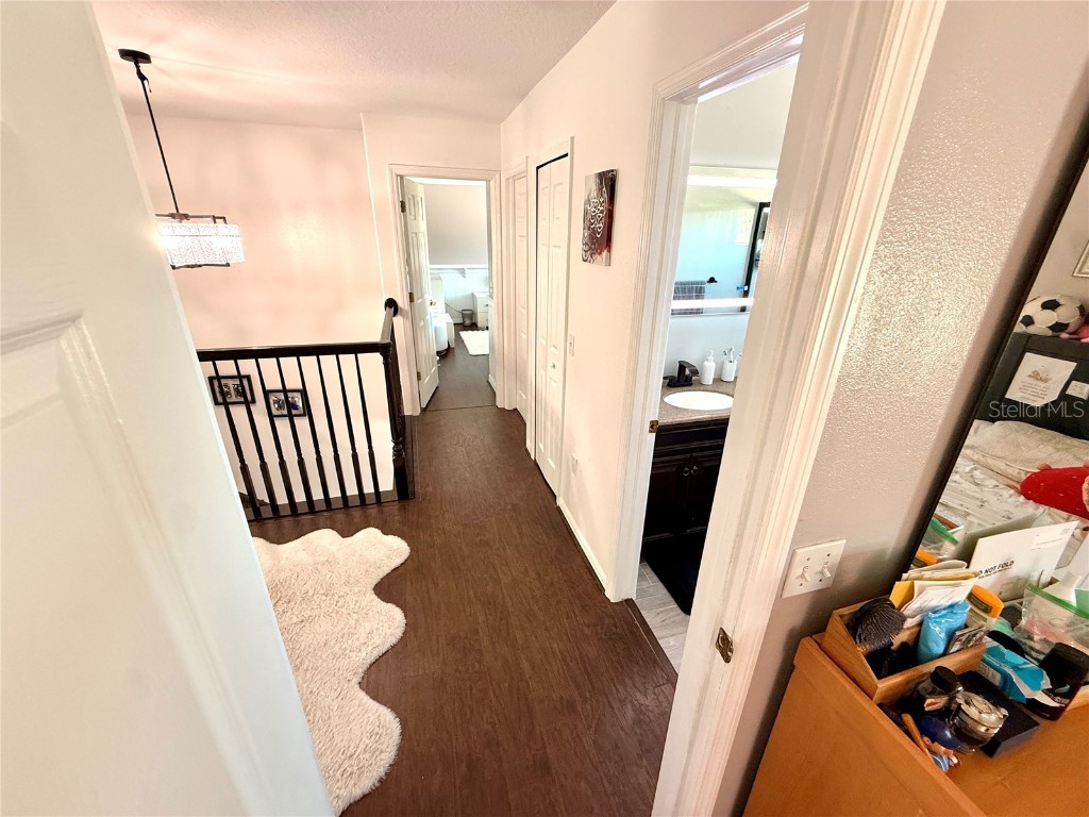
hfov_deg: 102.1
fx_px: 440
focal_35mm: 14
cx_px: 544
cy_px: 408
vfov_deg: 85.7
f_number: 2.2
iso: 200
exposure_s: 1/60
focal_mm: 2.22
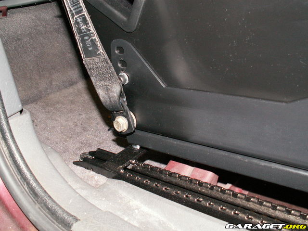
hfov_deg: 52.6
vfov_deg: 40.7
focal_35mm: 35
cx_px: 154
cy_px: 116
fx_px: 311
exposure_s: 1/40
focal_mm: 5.86
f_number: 2.8
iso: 160
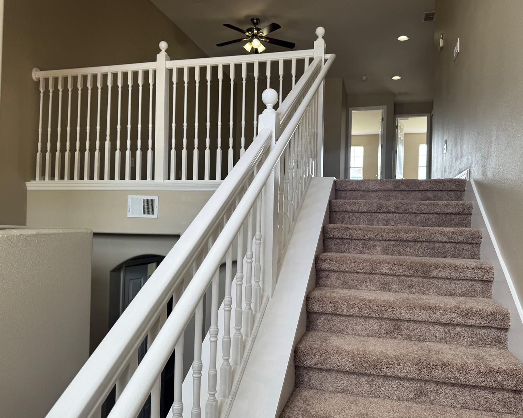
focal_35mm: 26
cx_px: 283
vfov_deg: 54.9
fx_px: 402
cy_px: 214
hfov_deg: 65.9
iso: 64
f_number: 1.78
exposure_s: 1/195
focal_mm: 6.76
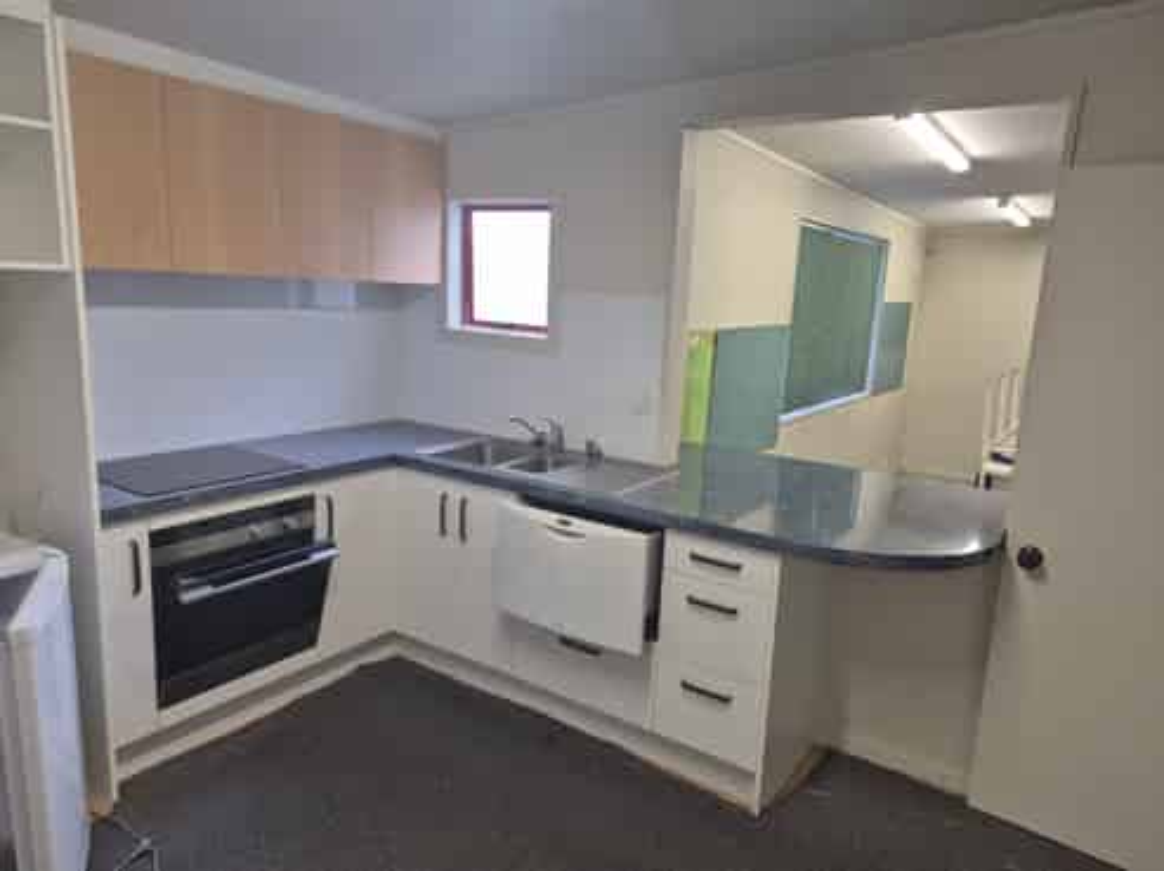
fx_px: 773
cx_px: 582
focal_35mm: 23
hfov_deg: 74.0
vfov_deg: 58.8
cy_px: 436
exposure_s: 1/100
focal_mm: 5.4
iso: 64
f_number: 1.8
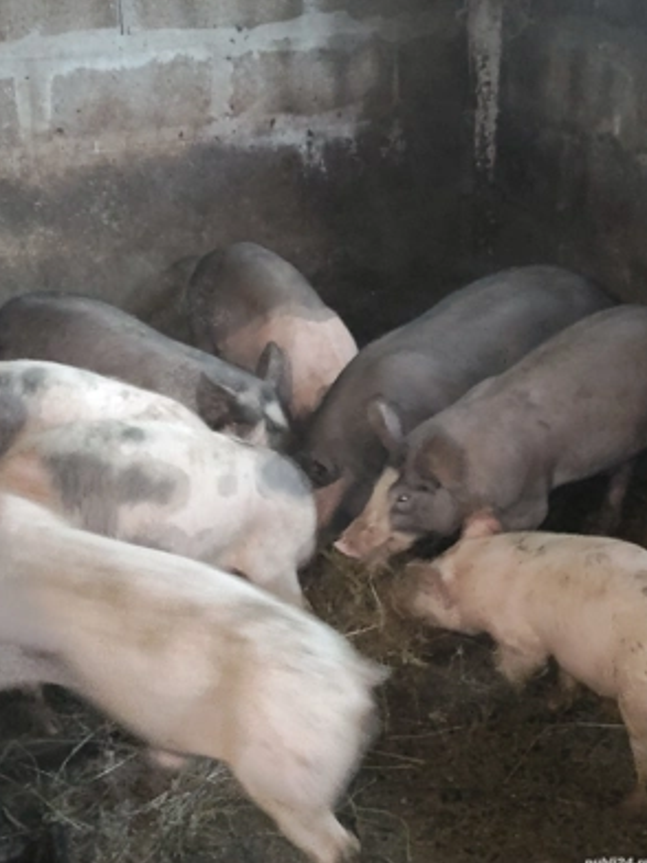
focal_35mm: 51
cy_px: 432
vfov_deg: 37.5
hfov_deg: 28.6
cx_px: 324
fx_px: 1271
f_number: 1.8
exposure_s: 1/16.7
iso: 3038
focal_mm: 4.15
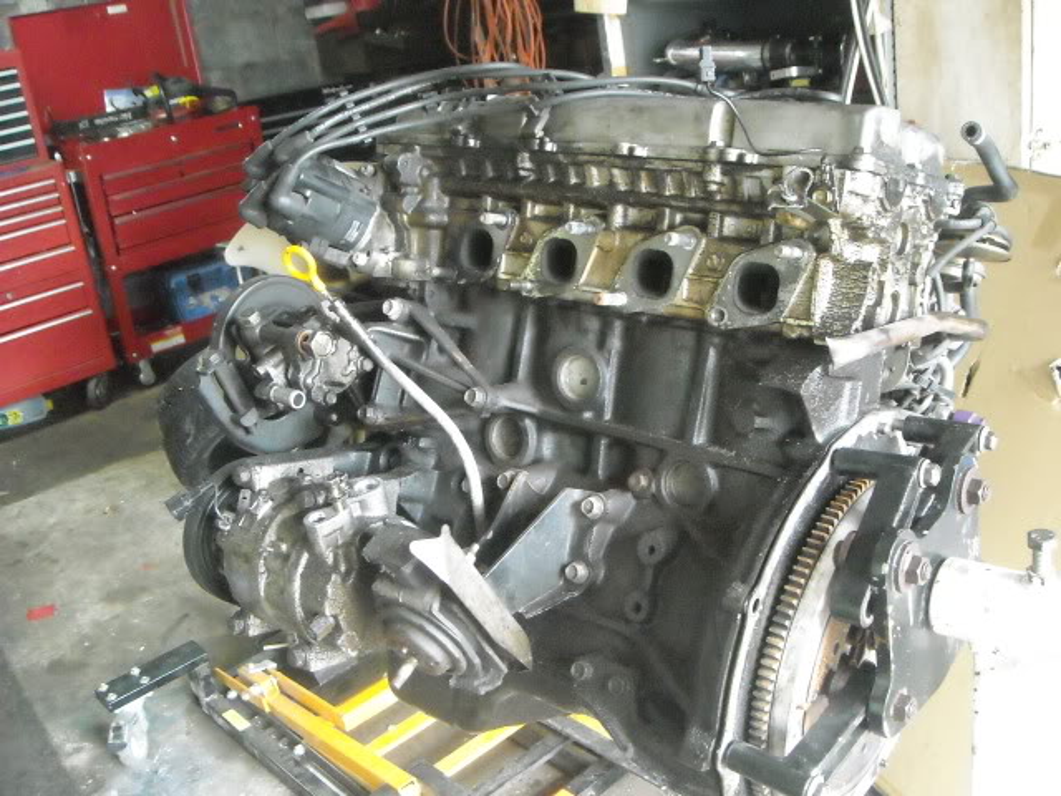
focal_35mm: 35
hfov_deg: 52.6
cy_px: 398
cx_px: 530
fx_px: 1073
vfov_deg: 40.7
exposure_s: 1/64
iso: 800
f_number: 2.8
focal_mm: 5.7
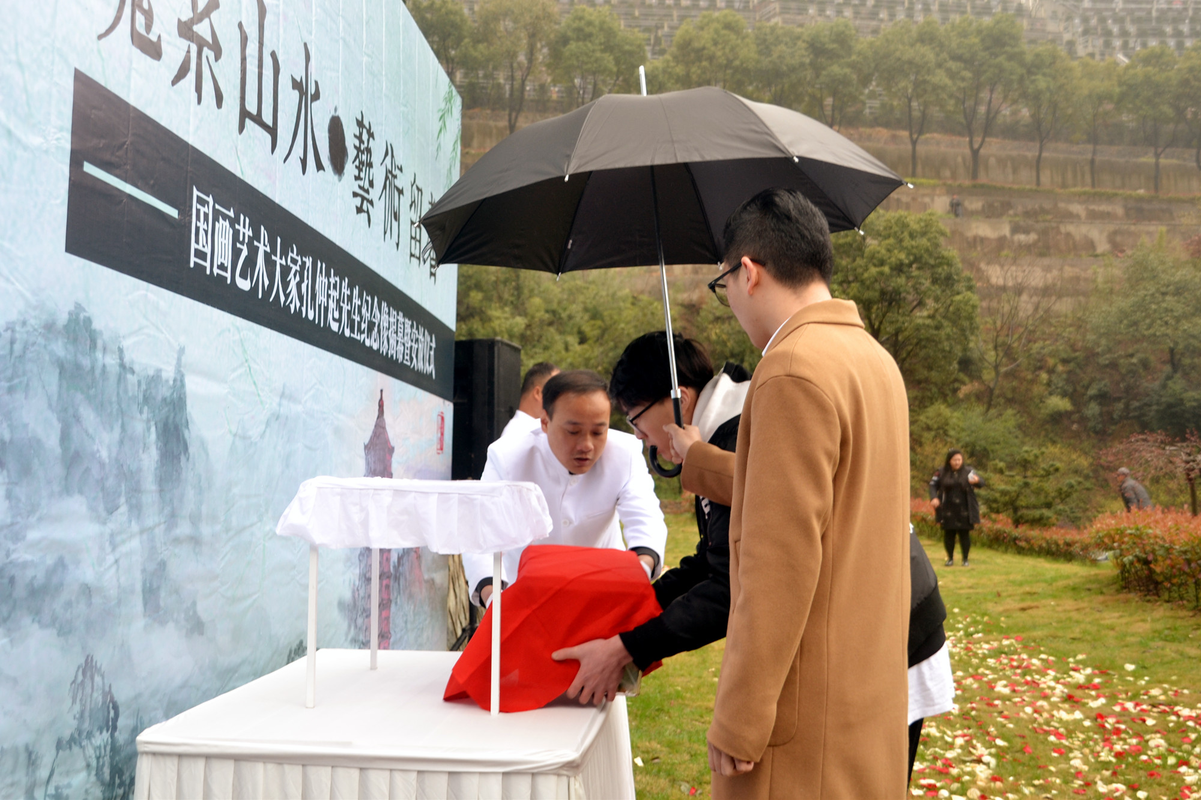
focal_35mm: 33
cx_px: 600
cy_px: 400
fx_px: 1101
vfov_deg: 40.0
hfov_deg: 57.2
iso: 200
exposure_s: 1/100
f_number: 5
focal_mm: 22
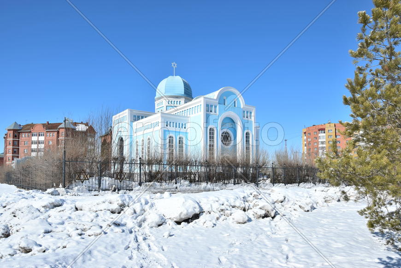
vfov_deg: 47.9
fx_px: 301
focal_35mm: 27
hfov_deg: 67.4
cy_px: 134
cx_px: 200
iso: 100
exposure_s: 1/320
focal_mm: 18
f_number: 9
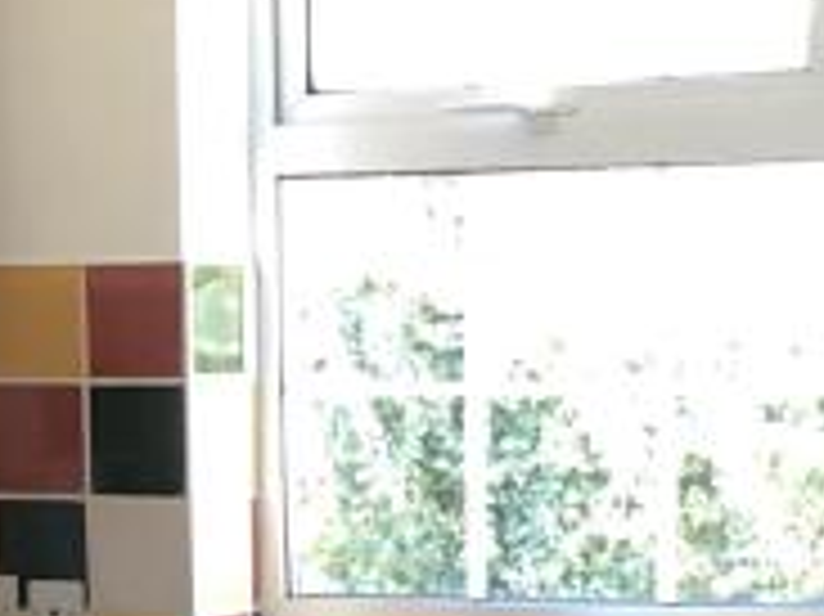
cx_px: 392
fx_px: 3735
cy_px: 899
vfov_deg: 9.2
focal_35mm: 157
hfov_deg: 12.6
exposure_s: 1/25
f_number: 1.8
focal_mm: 3.99
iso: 32
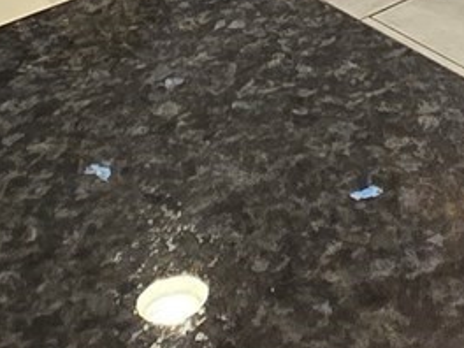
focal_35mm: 101
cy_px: -589
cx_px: 518
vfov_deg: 11.2
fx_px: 1354
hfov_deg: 18.7
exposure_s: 1/60
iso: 125
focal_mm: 2.2
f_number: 2.2
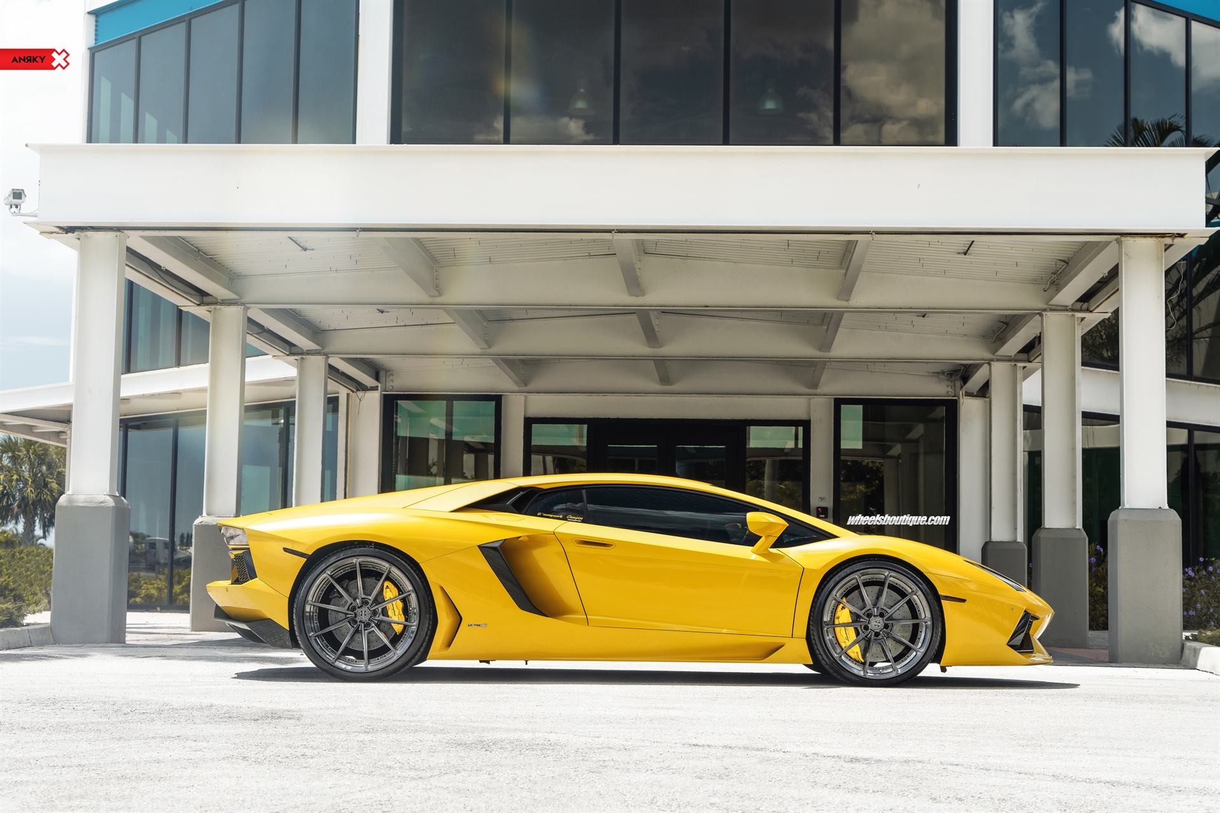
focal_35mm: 62
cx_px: 610
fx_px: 2101
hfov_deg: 32.4
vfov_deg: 21.9
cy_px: 406
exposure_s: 1/200
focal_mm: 62
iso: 200
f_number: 7.1
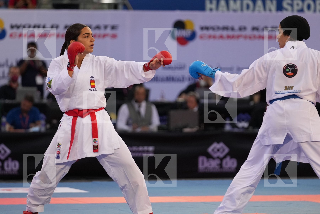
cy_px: 107
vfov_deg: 5.0
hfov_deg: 7.5
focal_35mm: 273
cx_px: 160
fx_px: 2426
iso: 2000
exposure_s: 1/1000
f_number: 2.8
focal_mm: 182
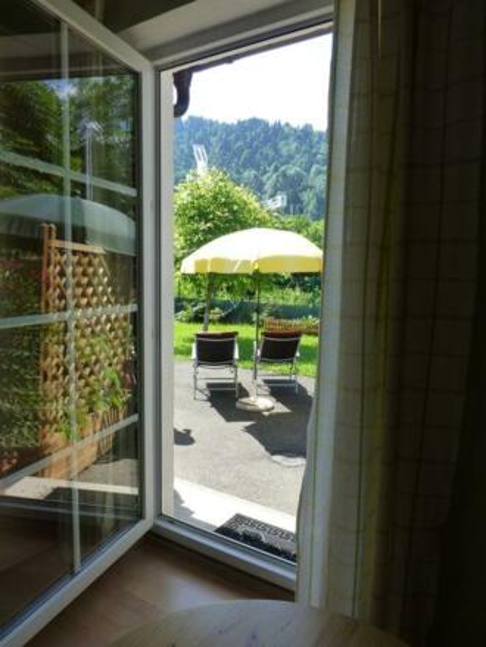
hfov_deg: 56.8
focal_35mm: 24
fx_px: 449
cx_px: 243
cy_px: 324
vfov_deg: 71.6
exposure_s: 1/250
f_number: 4
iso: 160
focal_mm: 4.3
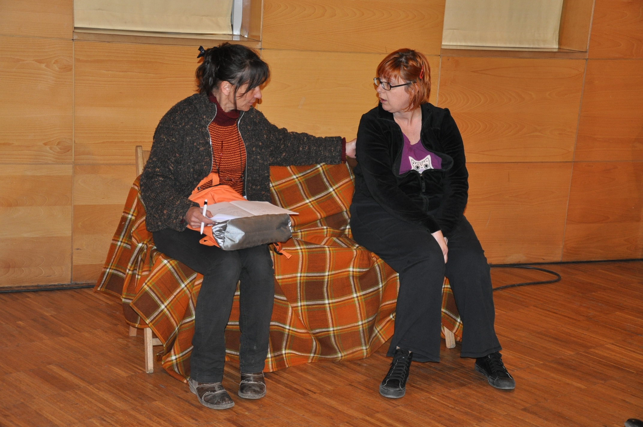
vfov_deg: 22.6
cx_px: 322
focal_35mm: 60
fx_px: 1070
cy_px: 214
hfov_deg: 33.4
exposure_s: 1/60
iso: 800
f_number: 4.5
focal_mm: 40
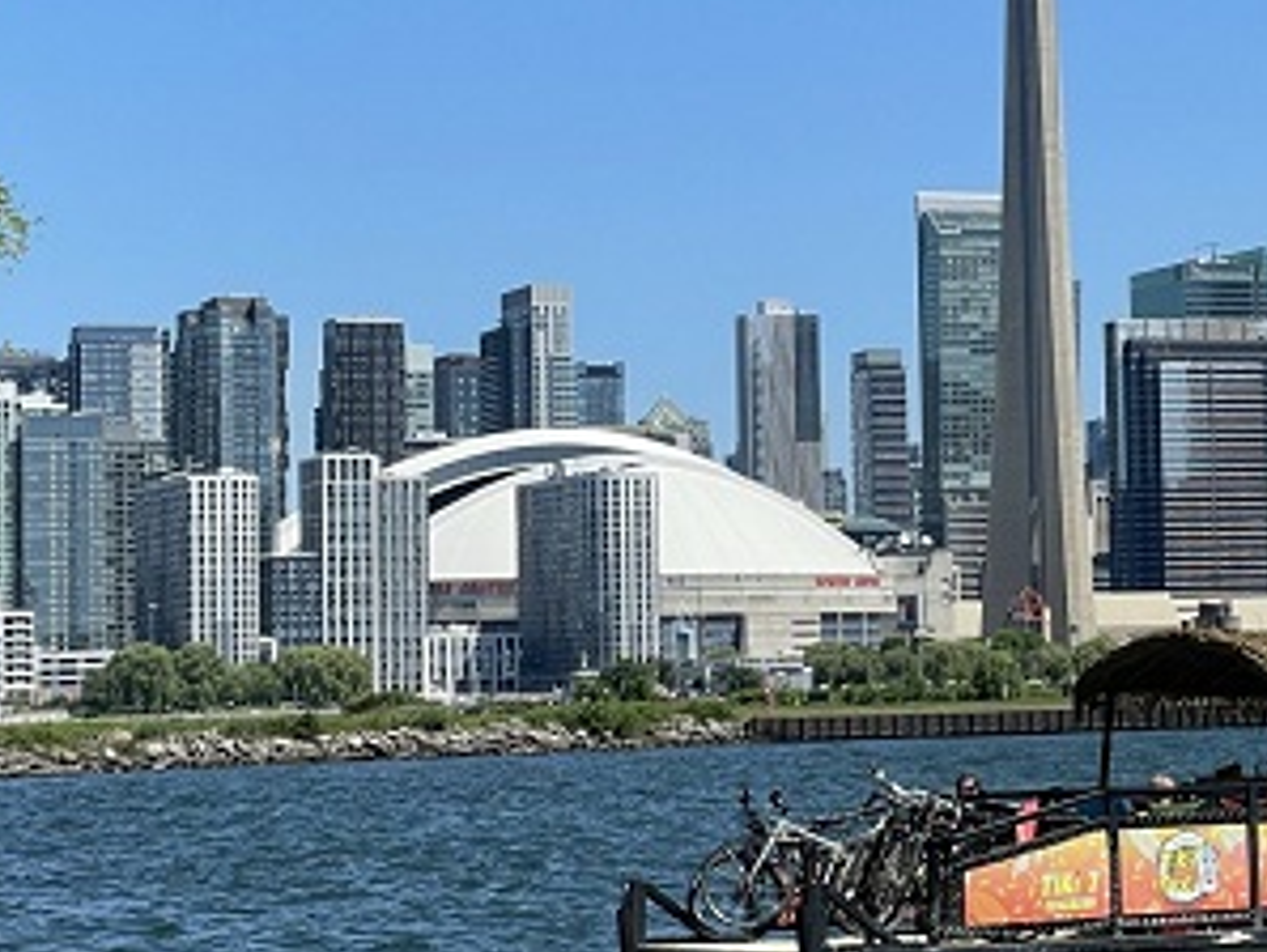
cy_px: 393
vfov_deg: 12.2
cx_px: 1246
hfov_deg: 15.8
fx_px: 4469
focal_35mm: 122
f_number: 2
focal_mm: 6
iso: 25
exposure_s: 1/1653
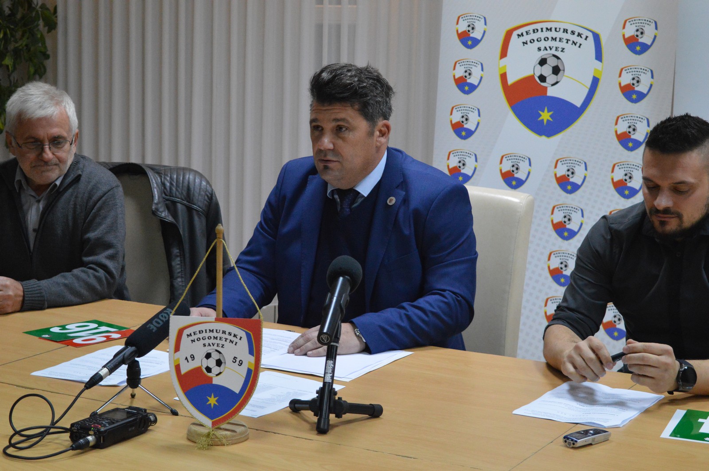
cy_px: 236
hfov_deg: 28.1
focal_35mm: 72
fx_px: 1417
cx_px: 354
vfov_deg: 18.9
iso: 3200
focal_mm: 48
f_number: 5.6
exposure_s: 1/125
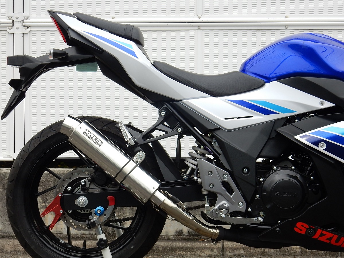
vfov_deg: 20.7
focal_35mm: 71
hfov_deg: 27.4
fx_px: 706
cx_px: 172
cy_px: 129
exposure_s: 1/320
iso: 125
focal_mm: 12.6
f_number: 4.8
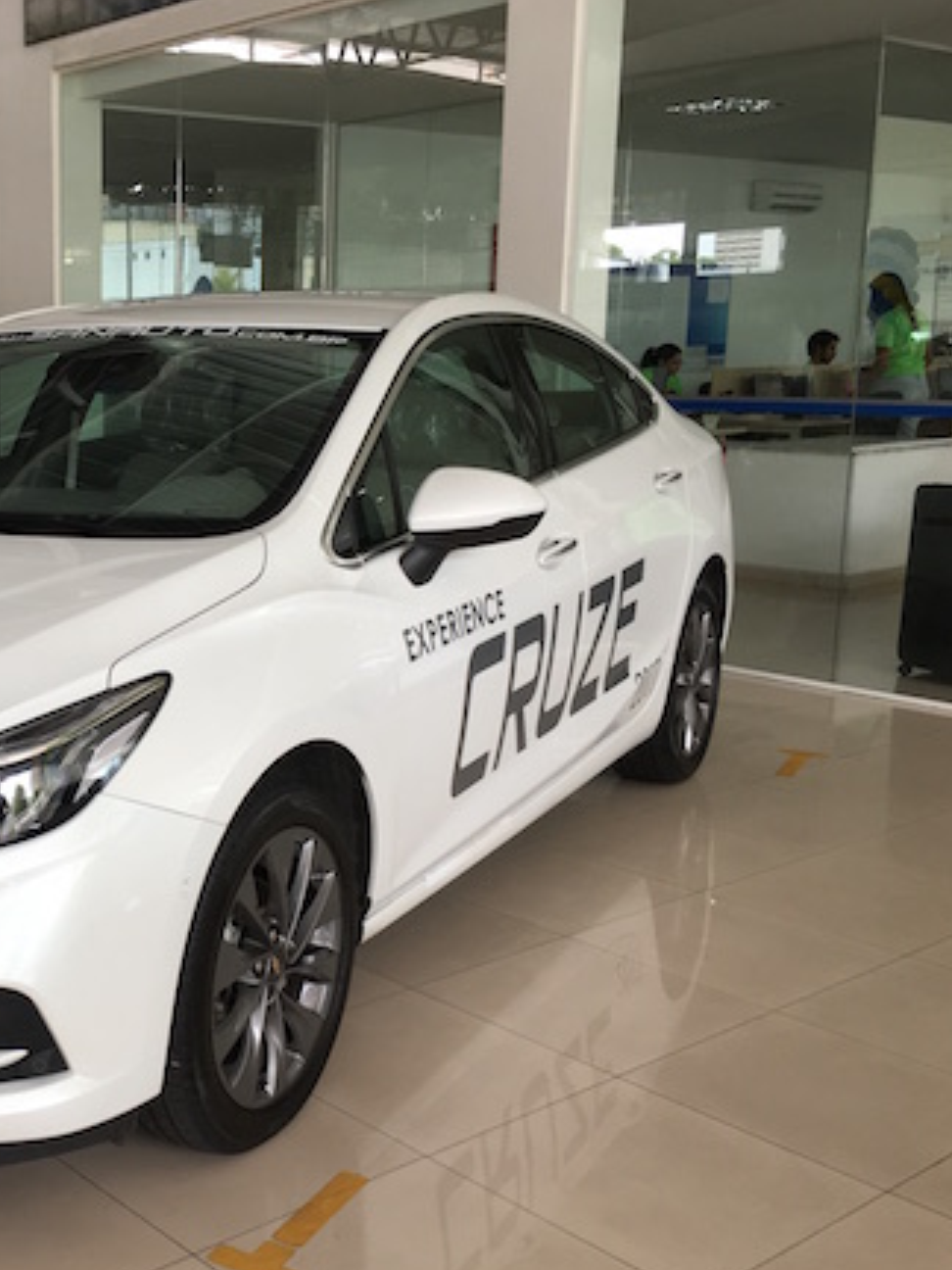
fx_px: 1577
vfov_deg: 43.8
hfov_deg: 31.8
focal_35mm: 43
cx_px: 71
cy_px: 653
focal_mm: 4.15
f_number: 2.2
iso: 32
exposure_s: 1/120
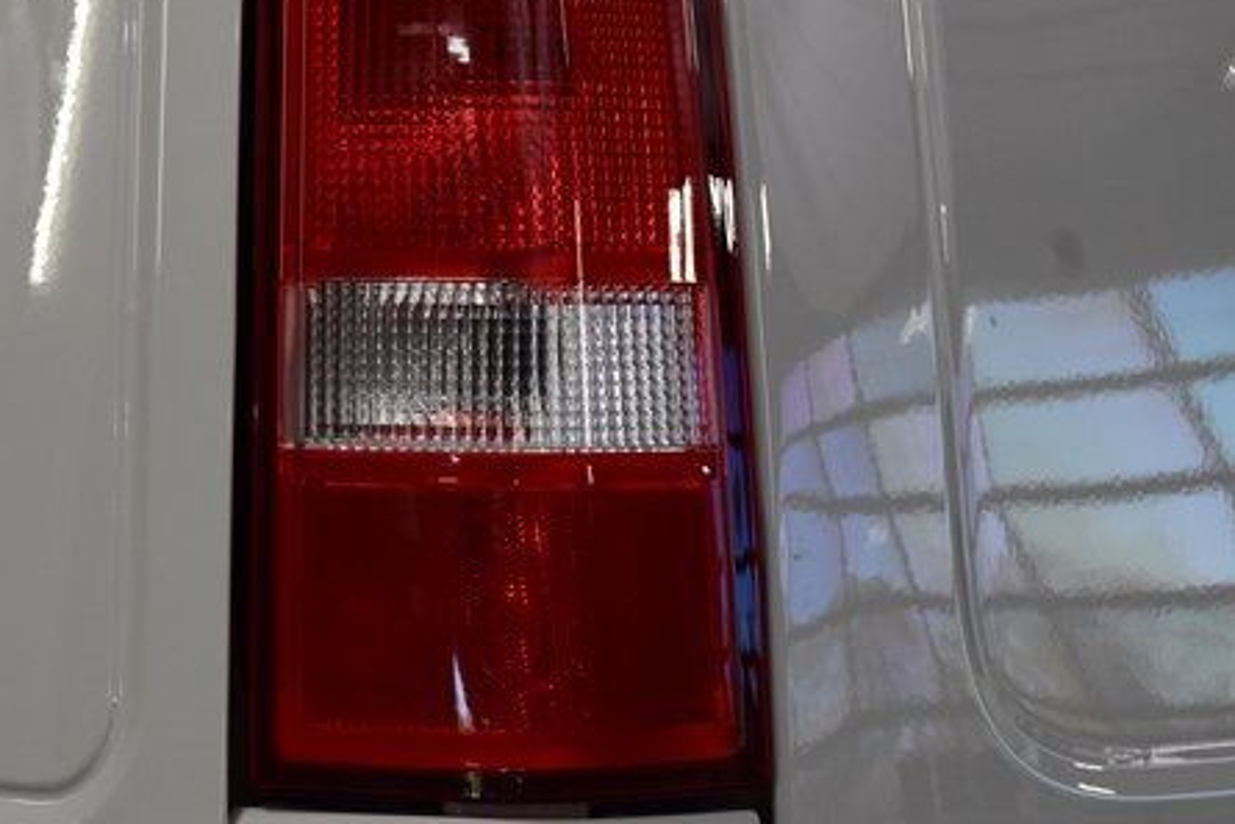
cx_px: 505
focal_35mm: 151
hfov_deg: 13.6
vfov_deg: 9.1
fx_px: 5182
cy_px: 307
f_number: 9
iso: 1600
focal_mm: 70
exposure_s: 1/125
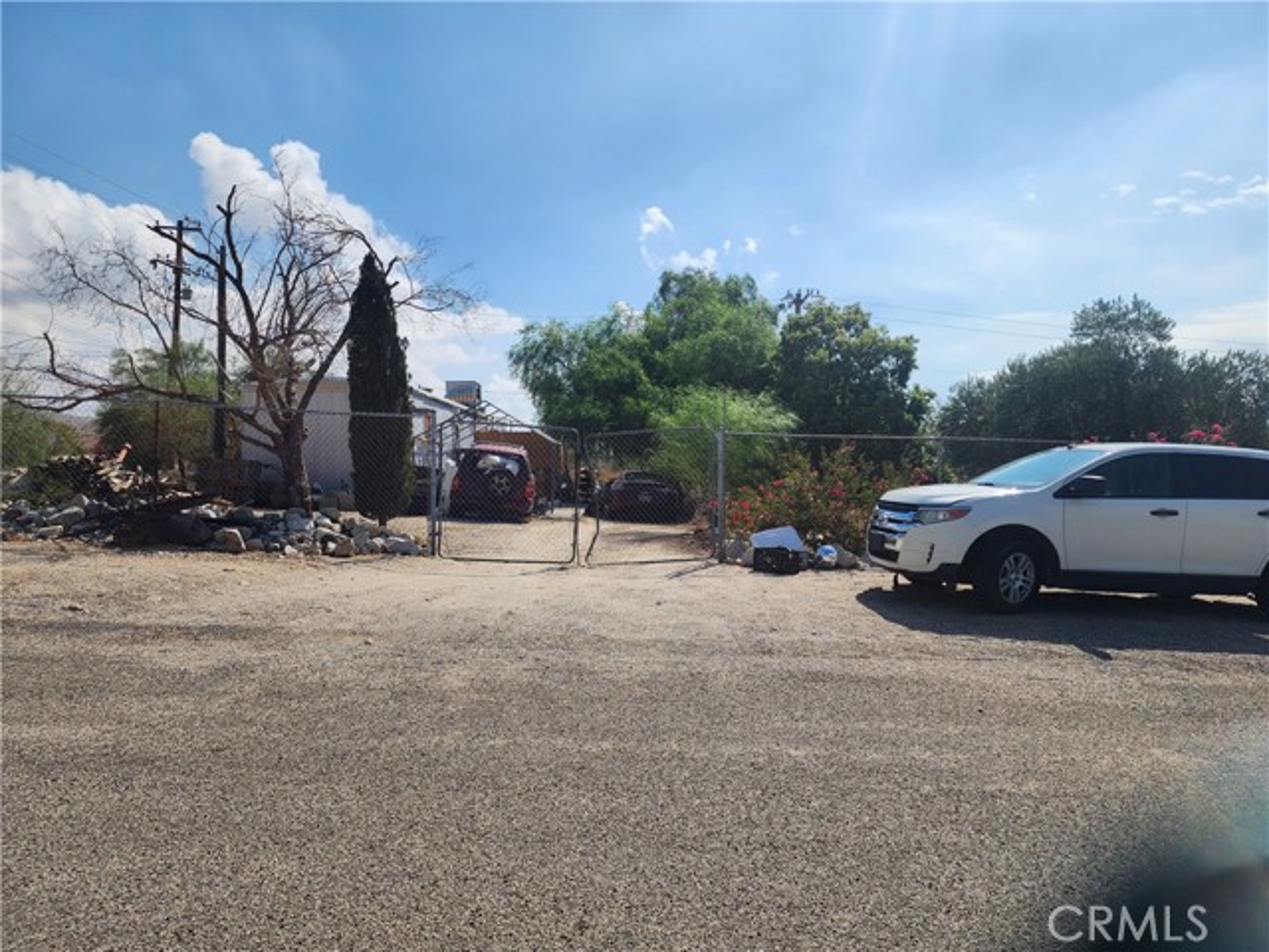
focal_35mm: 23
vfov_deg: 58.9
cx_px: 634
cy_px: 476
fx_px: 843
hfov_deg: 73.9
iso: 12
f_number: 1.8
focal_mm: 6.4
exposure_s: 1/2145
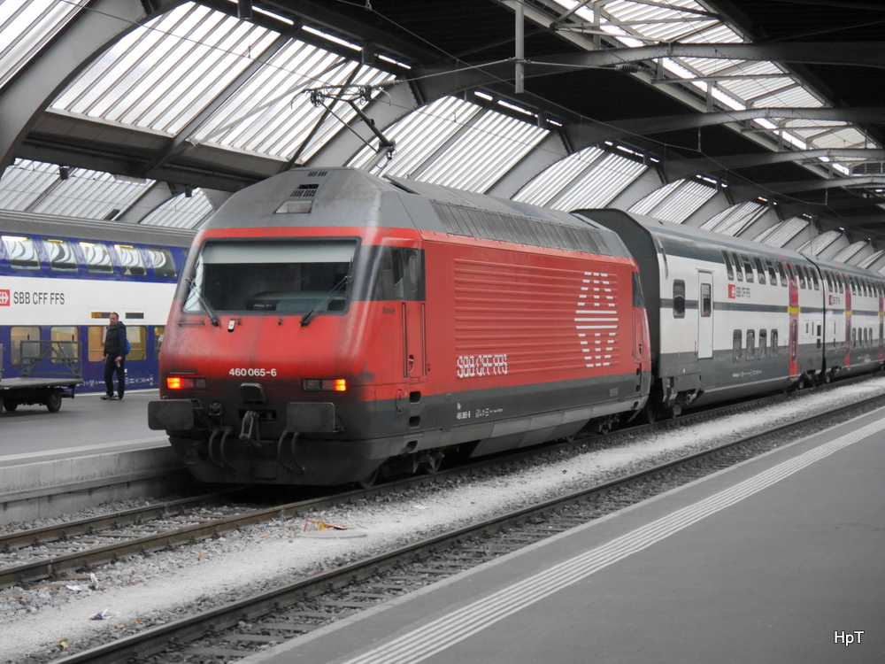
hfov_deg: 23.3
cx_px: 442
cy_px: 332
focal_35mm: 84
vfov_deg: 17.6
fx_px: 2148
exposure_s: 1/80
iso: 1250
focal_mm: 42
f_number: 5.6
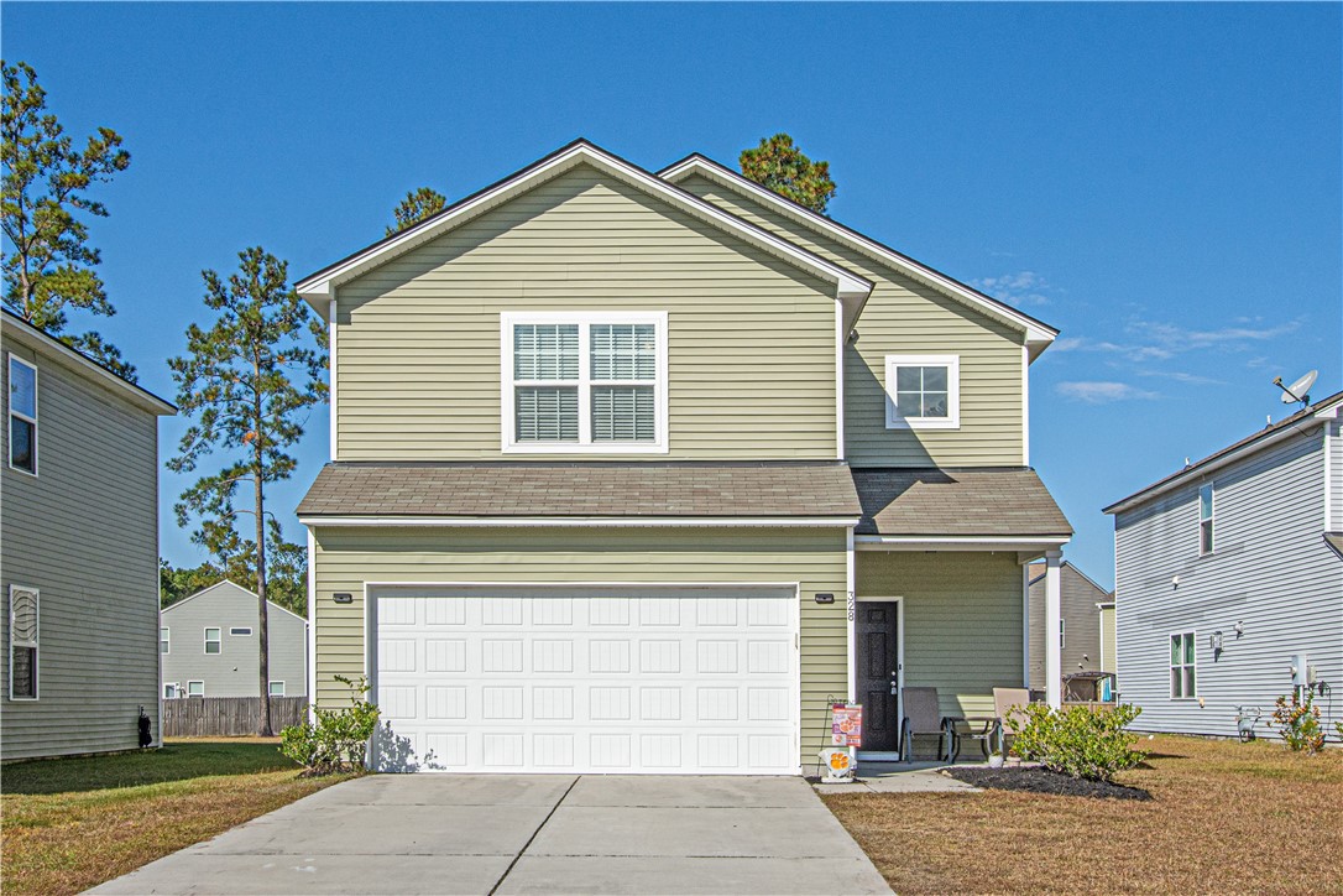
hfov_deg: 61.9
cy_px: 448
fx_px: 1119
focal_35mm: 30
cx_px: 672
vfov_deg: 43.6
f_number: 10
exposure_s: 1/500
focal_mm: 20
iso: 200
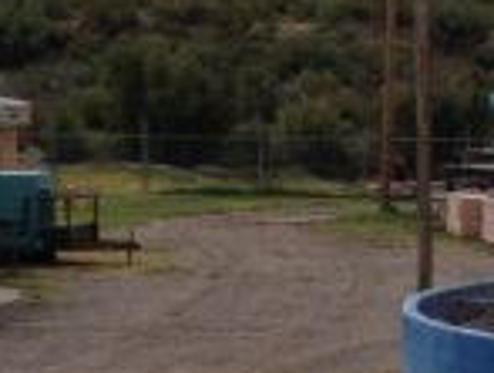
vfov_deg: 6.1
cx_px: 739
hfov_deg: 8.0
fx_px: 3476
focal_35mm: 243
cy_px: 501
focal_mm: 4.28
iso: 50
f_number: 2.4
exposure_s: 1/2404
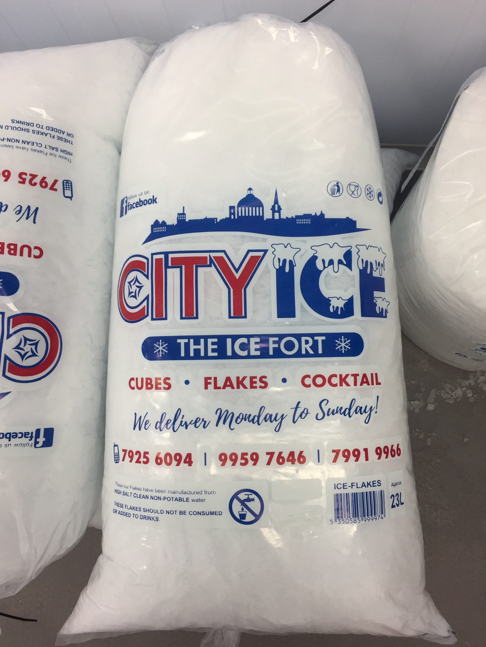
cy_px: 324
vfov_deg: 61.7
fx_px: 543
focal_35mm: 29
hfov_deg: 48.2
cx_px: 243
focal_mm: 4.15
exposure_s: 1/50
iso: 32
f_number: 2.2
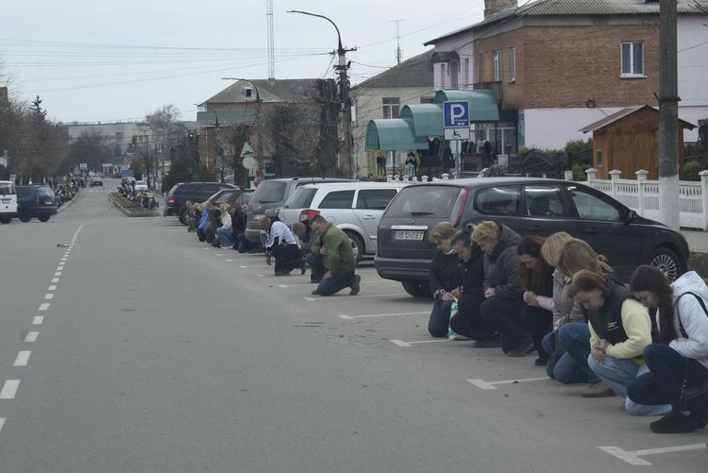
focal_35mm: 82
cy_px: 236
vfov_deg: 16.6
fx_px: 1623
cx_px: 354
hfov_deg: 24.6
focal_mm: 55
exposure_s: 1/250
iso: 220
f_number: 8
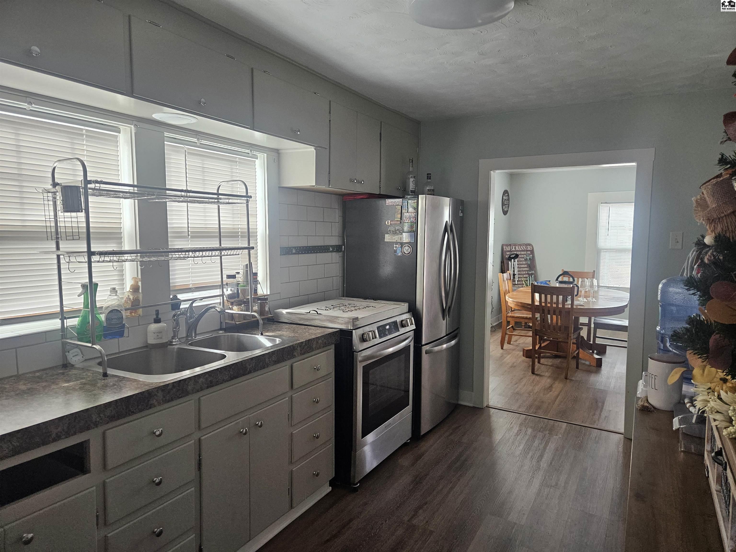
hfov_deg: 73.9
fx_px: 489
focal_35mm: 23
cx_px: 368
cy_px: 276
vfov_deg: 58.9
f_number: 1.8
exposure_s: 1/120
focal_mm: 5.4
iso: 320
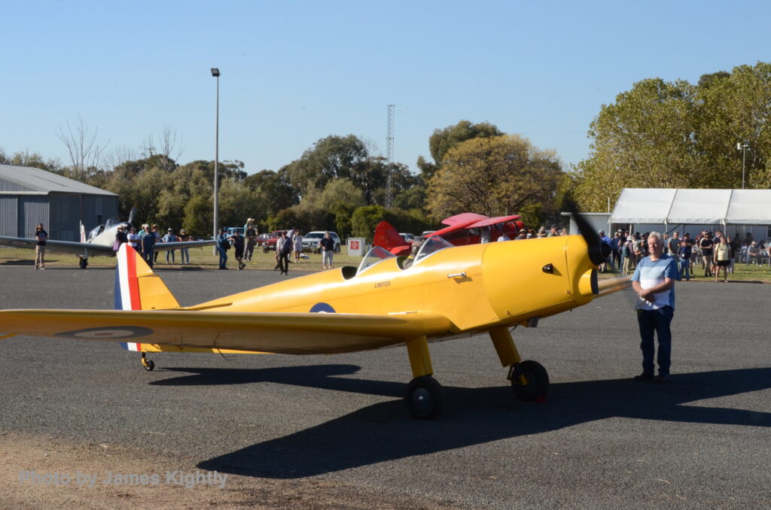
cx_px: 386
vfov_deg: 20.1
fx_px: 1442
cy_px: 255
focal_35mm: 68
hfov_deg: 29.9
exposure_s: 1/320
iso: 640
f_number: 18
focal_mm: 45
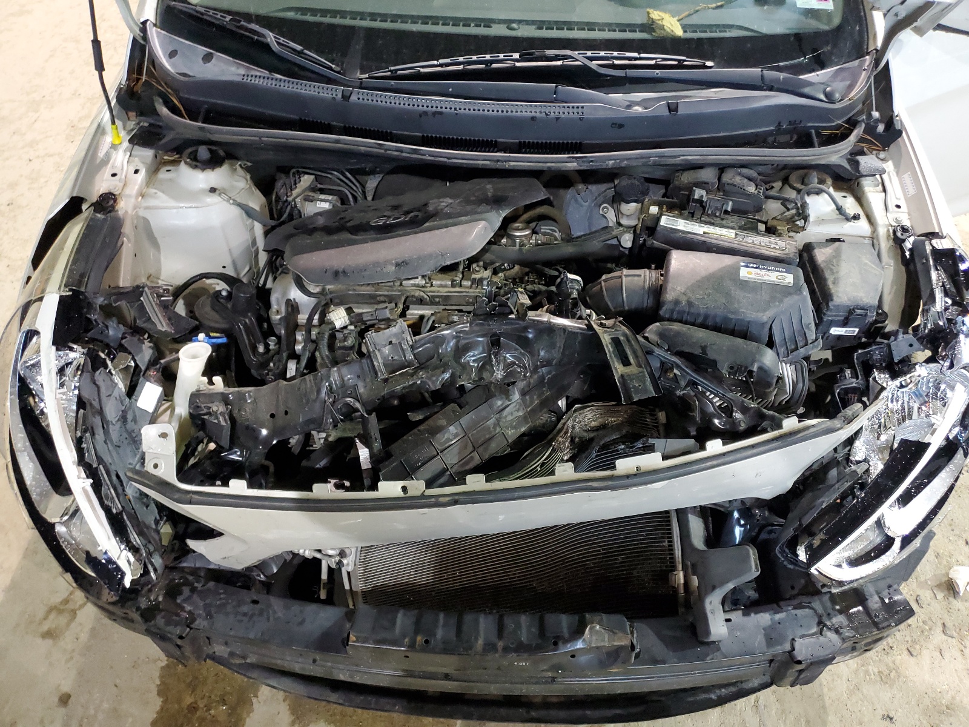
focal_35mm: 26
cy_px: 364
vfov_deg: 53.1
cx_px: 484
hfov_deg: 67.3
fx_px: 728
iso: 319
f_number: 1.5
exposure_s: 1/20
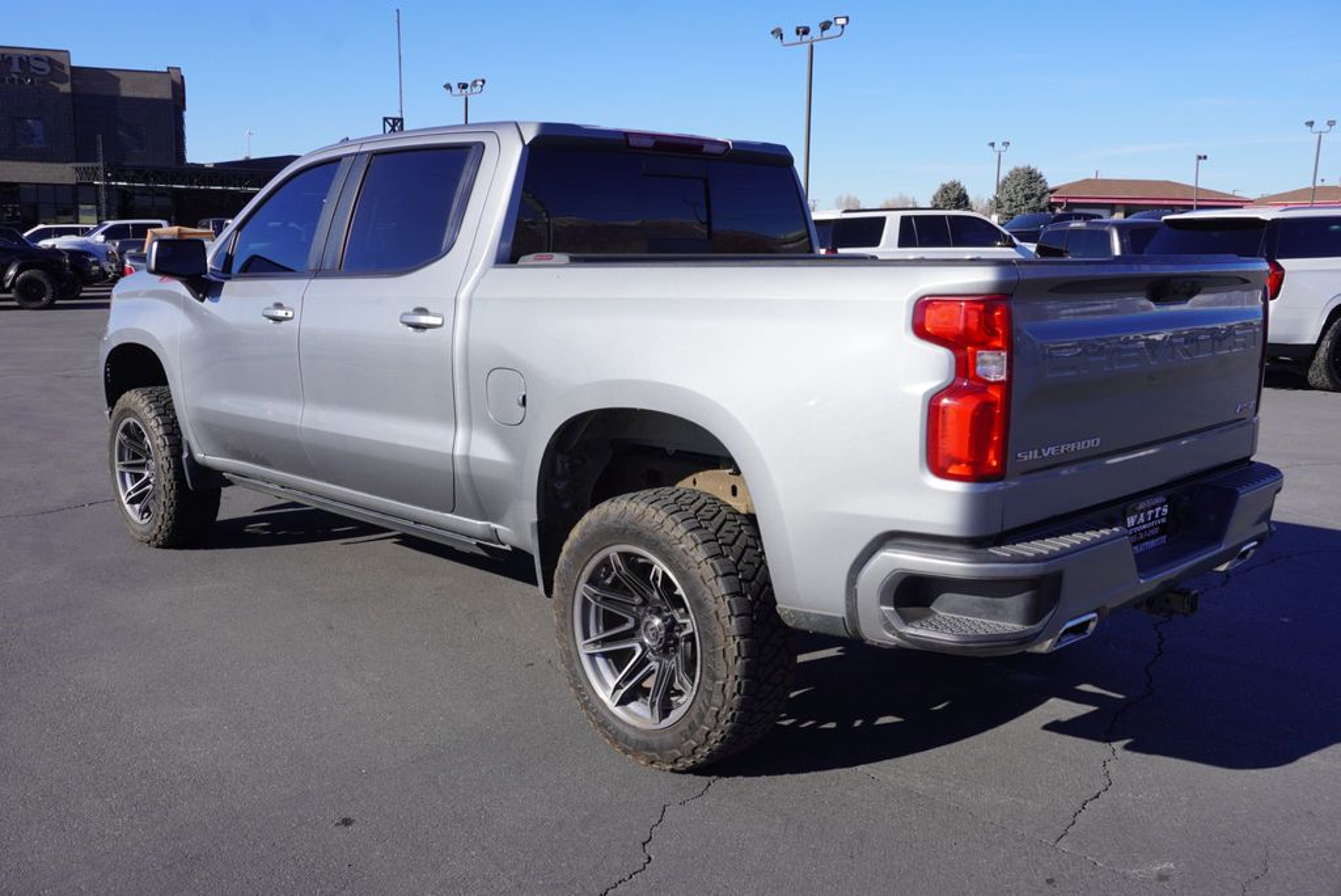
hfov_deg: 59.5
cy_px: 448
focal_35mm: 32
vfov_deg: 41.8
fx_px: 1174
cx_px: 670
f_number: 10
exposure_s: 1/160
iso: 100
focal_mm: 21
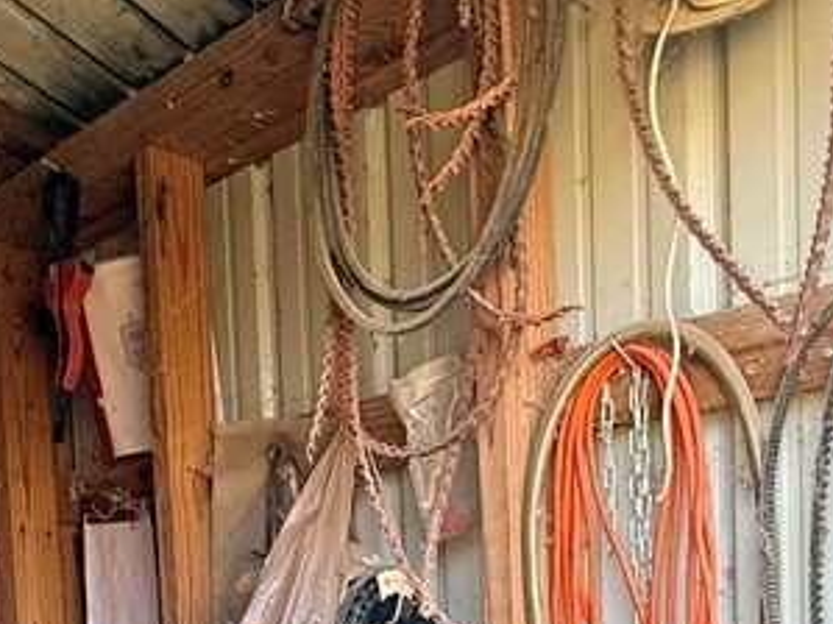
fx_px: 1155
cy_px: 710
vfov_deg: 27.3
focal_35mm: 48
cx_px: 384
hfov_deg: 39.6
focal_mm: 2.22
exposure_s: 1/99
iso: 125
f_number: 2.2
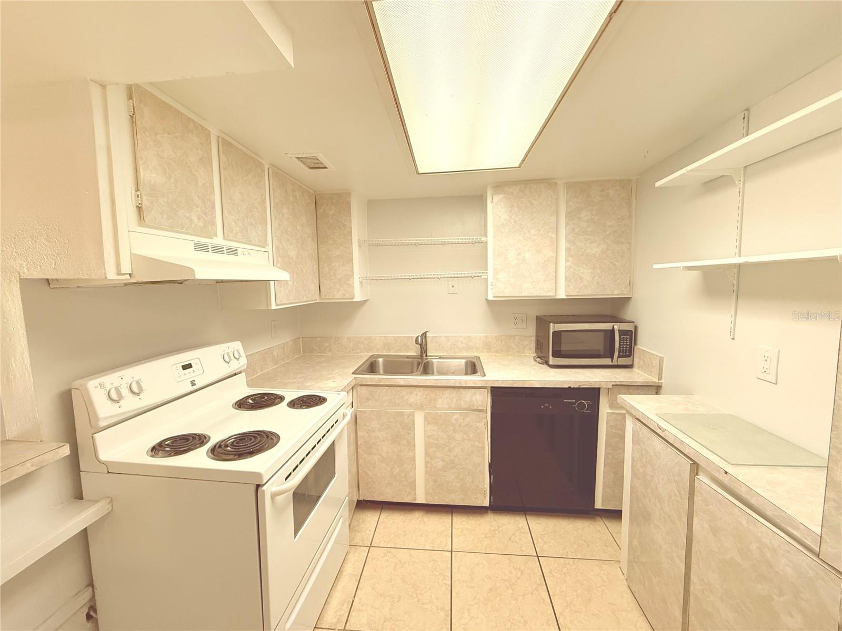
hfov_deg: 102.1
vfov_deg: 85.7
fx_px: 341
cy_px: 316
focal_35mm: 14
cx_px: 421
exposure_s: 1/120
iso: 250
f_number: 2.2
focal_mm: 2.22
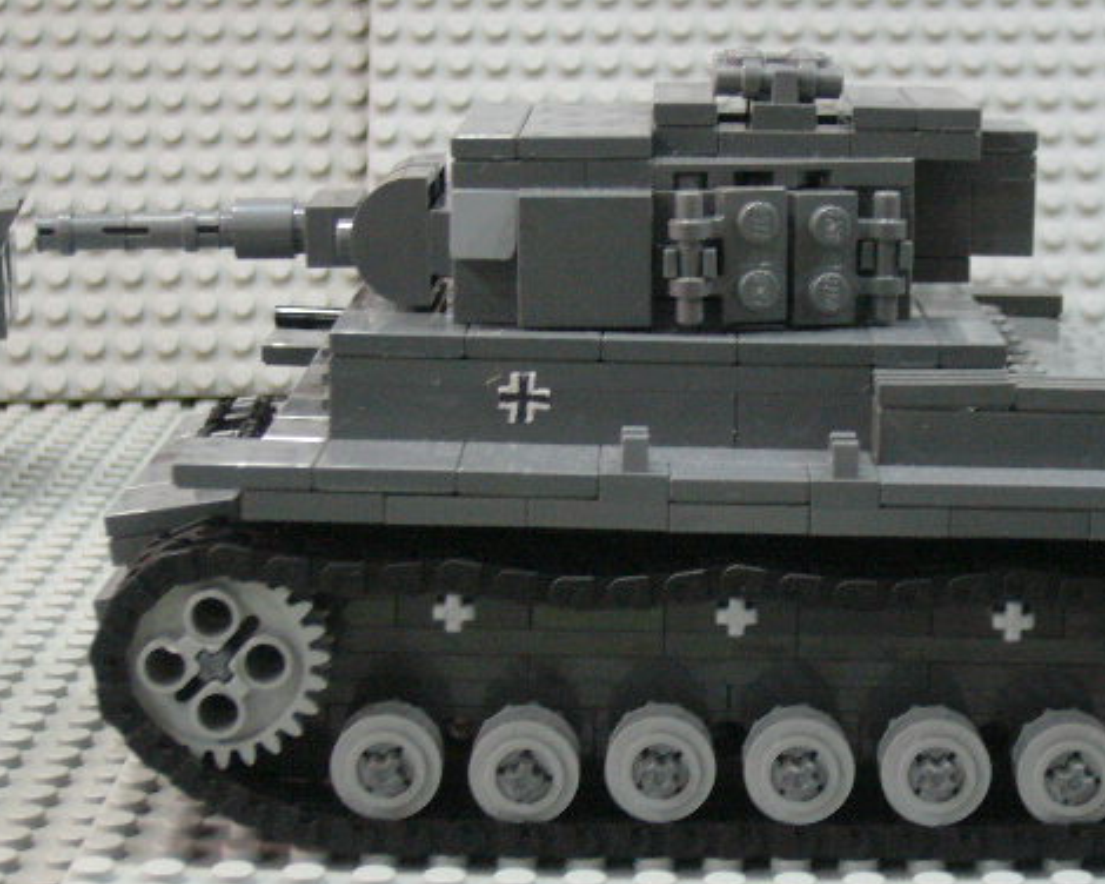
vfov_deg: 16.5
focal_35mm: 93
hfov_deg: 20.5
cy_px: 388
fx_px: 3041
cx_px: 708
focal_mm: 11.5
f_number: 4
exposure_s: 1/8
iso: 200
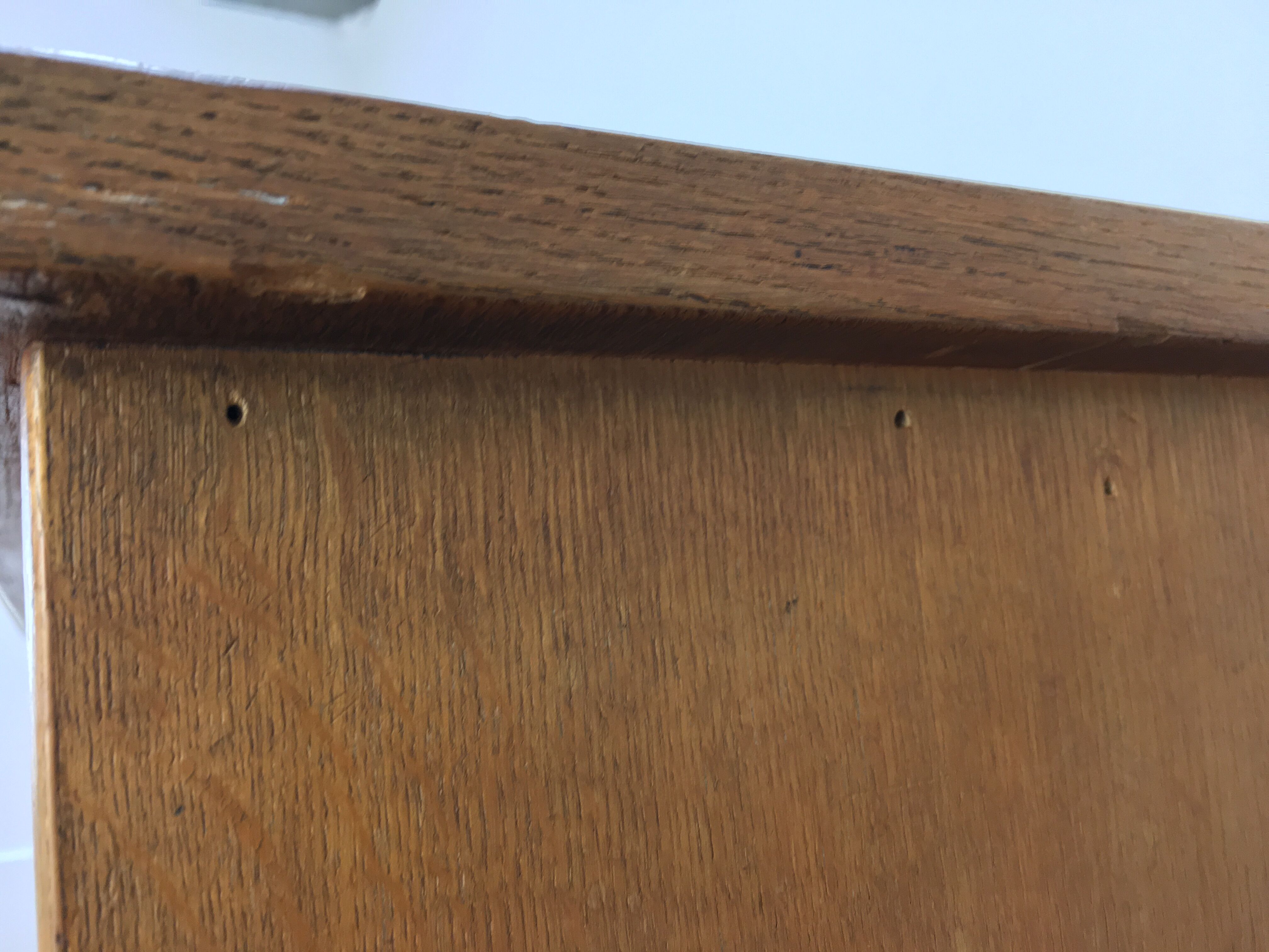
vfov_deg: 48.2
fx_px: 1063
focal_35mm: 29
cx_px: 634
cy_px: 476
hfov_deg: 61.7
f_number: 2.2
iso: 80
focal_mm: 4.15
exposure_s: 1/33
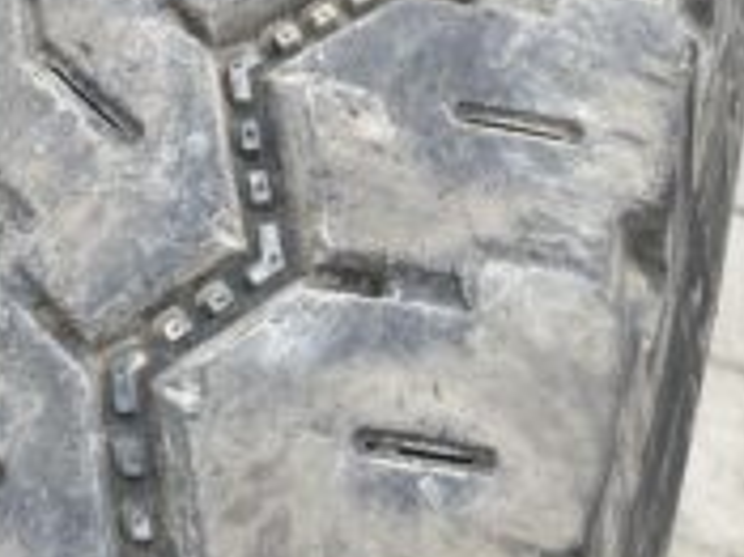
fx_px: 1375
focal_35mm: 64
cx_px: 60
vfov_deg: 22.1
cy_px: 6
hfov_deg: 29.0
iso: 32
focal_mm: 4.2
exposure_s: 1/489
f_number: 1.6
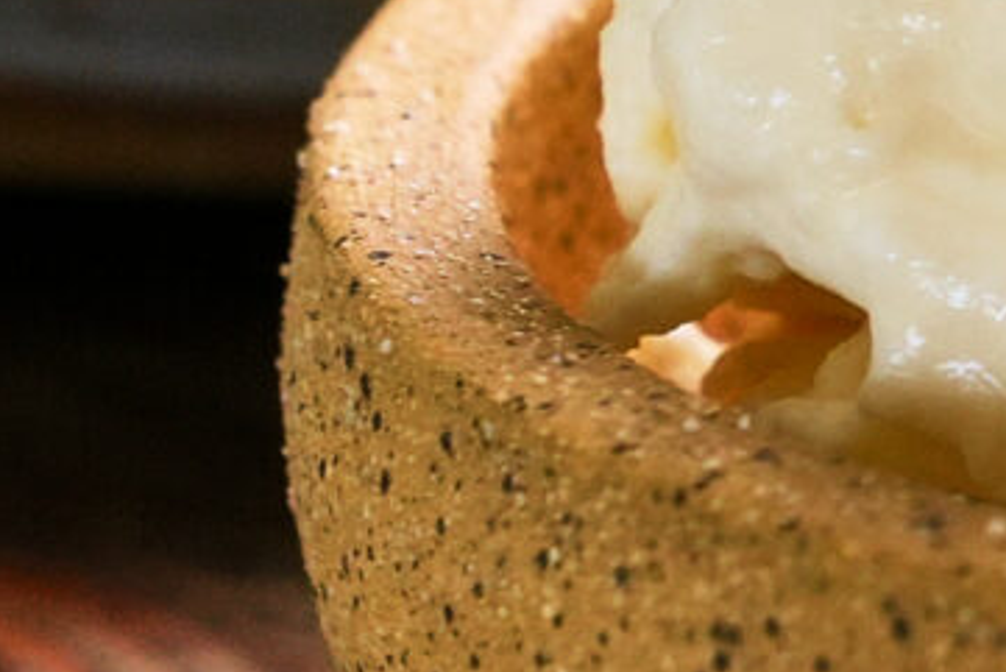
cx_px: 2040
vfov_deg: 2.8
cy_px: 46
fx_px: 13865
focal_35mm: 496
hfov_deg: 4.1
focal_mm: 70
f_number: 9
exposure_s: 1/80
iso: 500
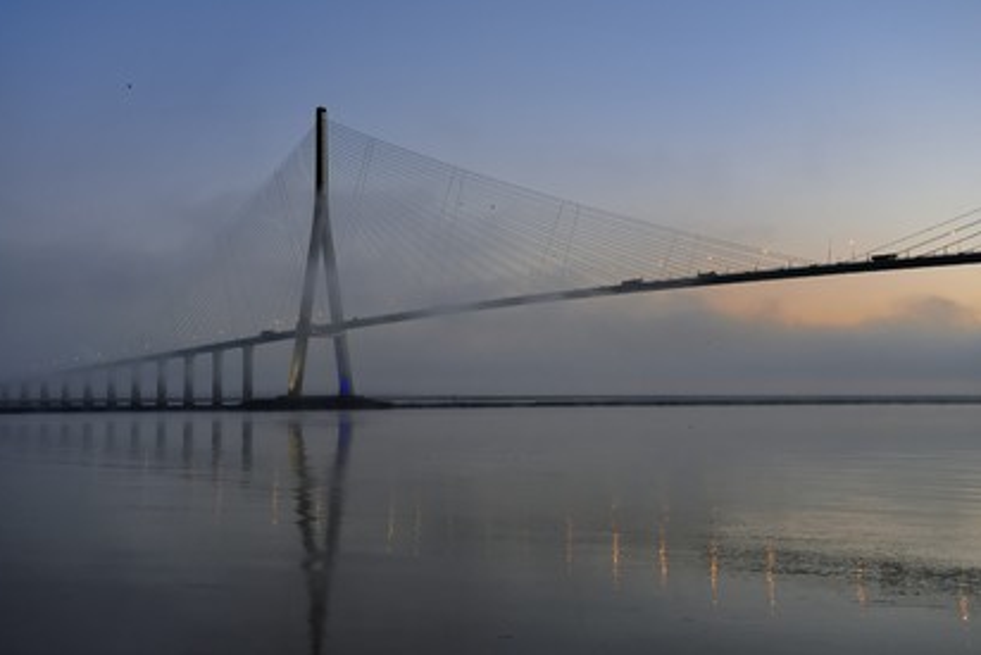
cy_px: 324
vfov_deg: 26.5
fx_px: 1390
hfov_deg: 38.9
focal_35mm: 51
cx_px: 483
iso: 800
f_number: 6.3
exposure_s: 1/50
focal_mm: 50
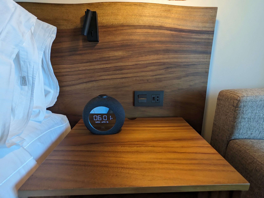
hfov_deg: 94.5
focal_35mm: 16
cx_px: 132
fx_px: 122
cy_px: 99
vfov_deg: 78.1
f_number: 2.2
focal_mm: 2.35
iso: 73
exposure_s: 1/24
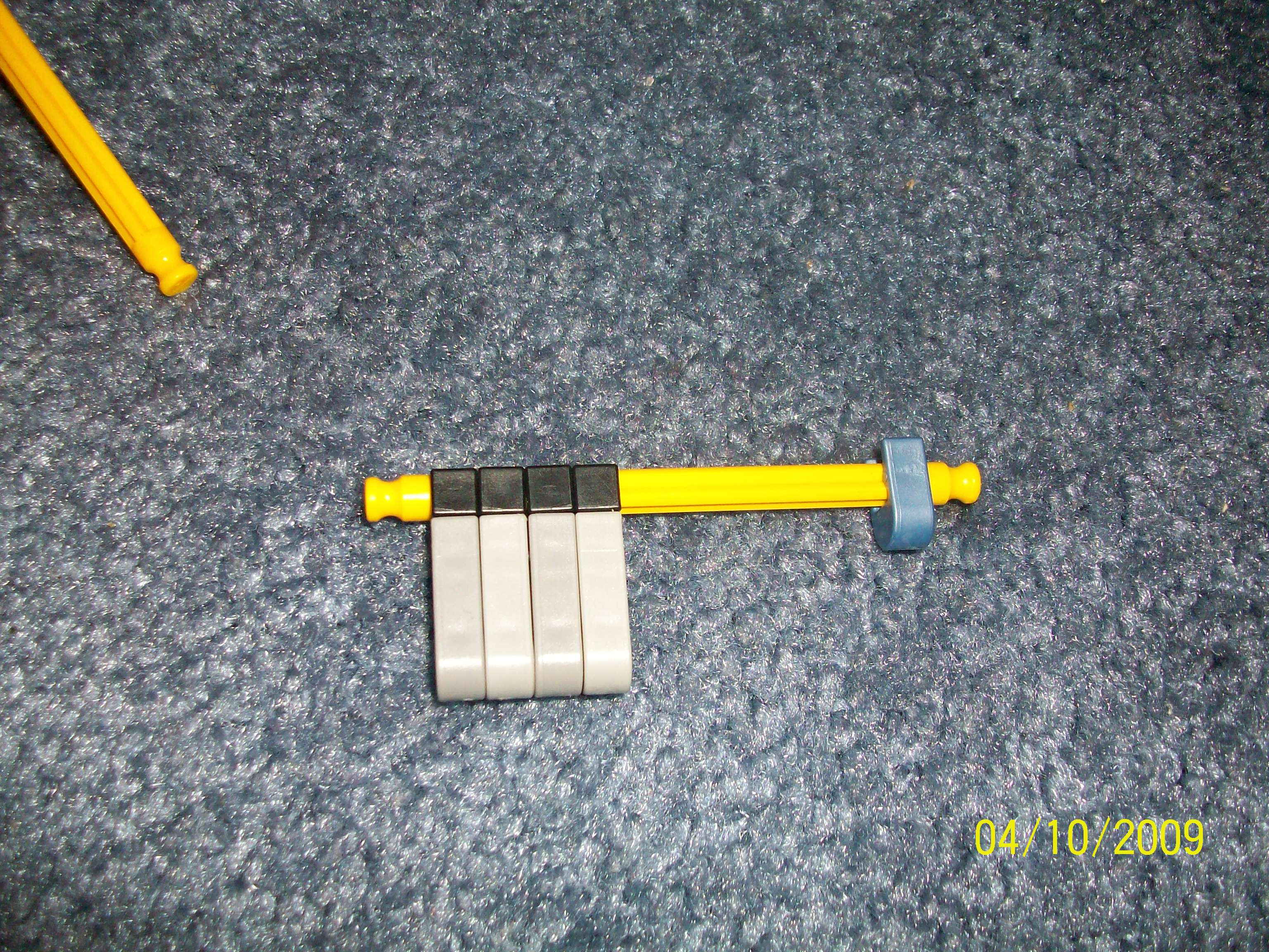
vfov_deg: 41.8
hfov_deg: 54.0
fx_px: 1246
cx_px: 634
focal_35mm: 34
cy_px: 476
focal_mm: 5.7
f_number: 2.8
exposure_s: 1/60
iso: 160
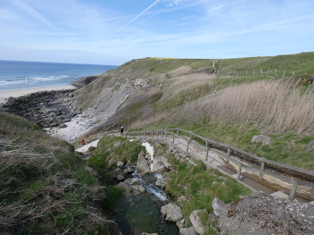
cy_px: 118
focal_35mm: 20
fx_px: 181
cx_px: 157
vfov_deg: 66.0
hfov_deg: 81.7
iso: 80
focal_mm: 3.6
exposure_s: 1/800
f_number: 2.8
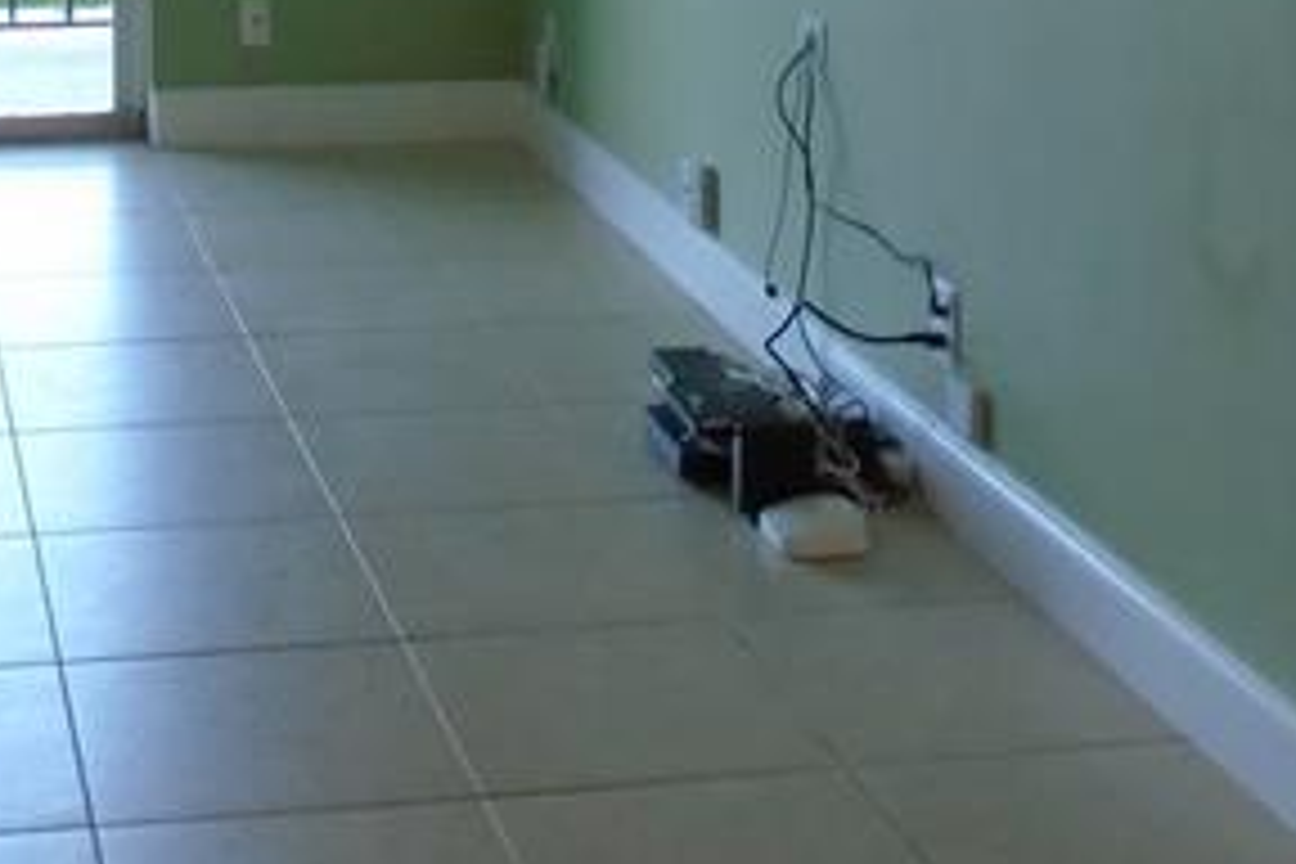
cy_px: -441
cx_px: 288
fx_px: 2700
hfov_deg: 26.6
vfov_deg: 16.5
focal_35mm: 75
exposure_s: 1/30
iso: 160
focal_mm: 4.6
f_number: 3.2
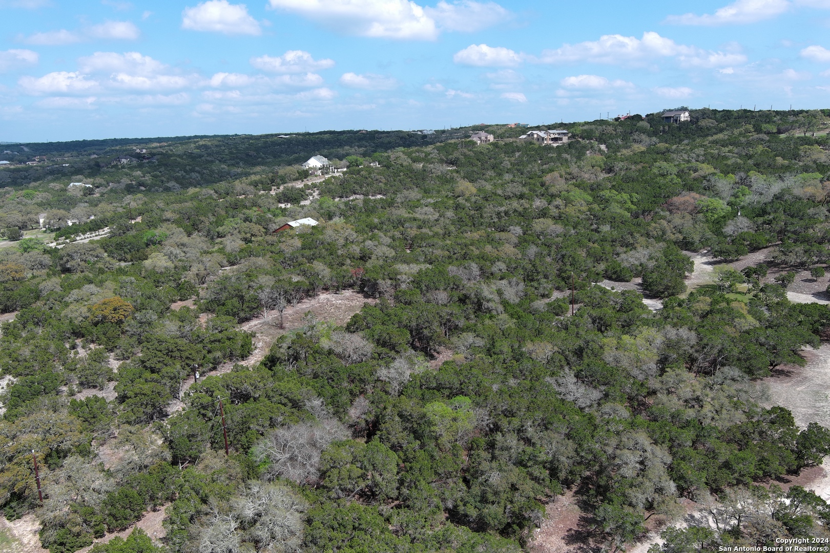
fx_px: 669
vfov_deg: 45.0
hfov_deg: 63.7
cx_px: 415
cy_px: 276
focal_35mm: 29
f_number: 2.8
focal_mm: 10.57
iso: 100
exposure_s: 1/1215
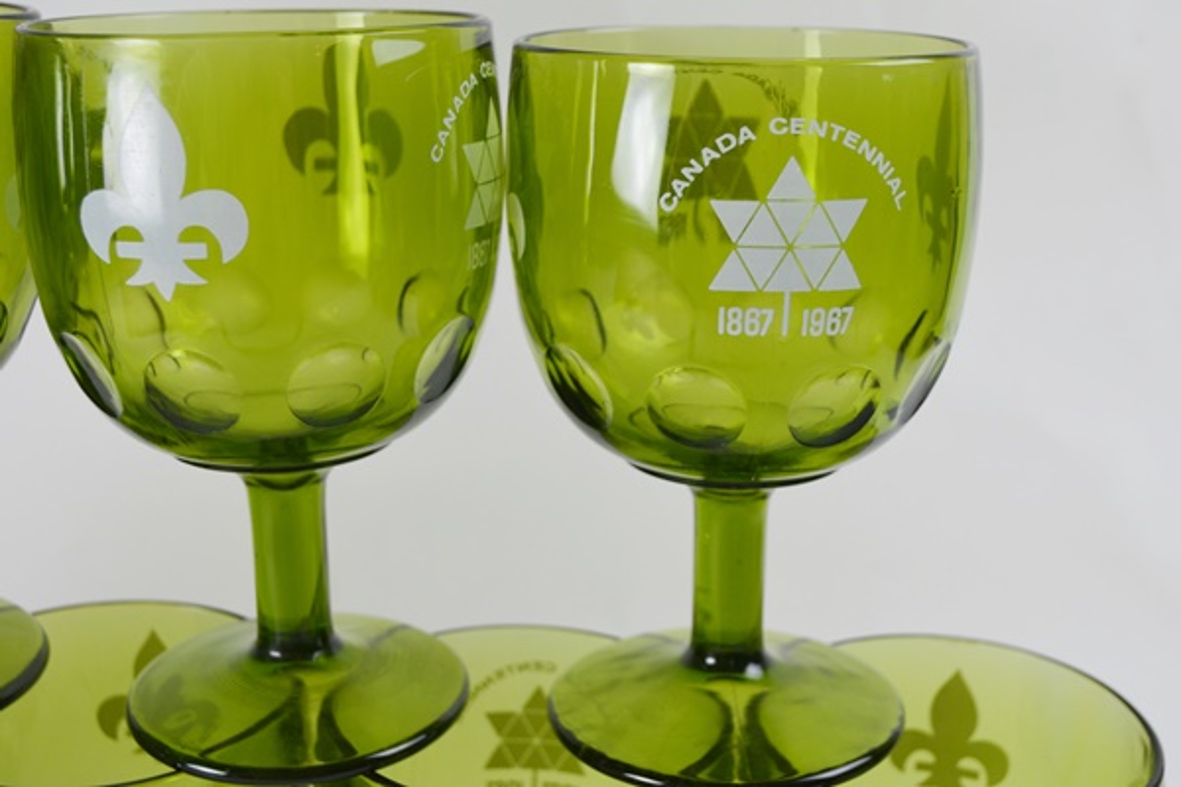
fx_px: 1476
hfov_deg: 43.6
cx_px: 590
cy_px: 394
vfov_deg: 29.9
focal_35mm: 45
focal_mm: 30
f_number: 5.6
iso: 220
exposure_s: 1/125
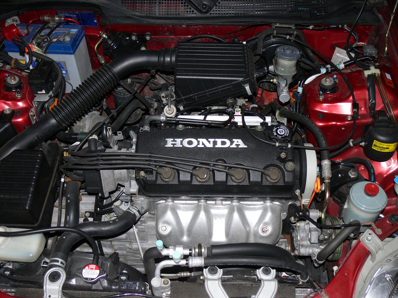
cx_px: 199
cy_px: 149
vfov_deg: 40.7
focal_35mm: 35
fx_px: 402
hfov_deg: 52.6
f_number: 2.8
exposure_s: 1/30
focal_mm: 7.4
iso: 100
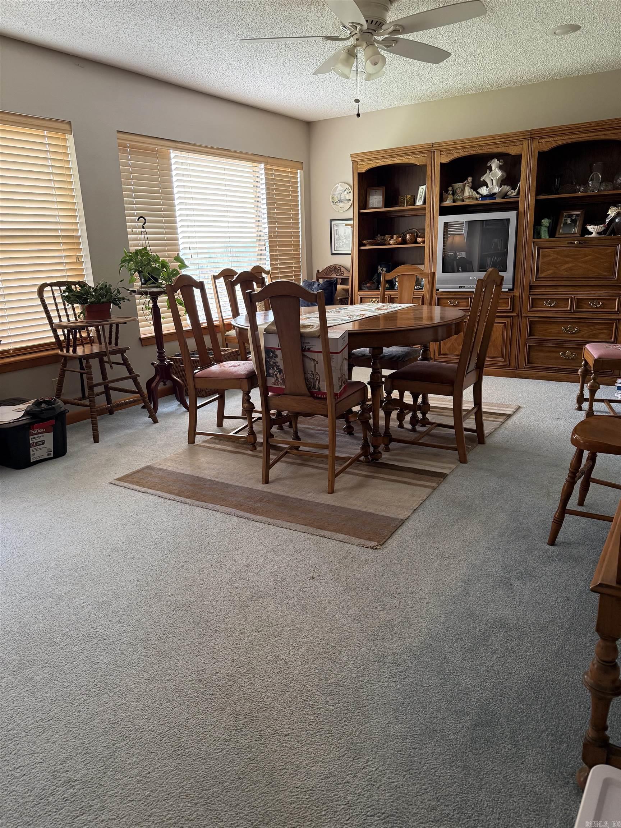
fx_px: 574
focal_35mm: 24
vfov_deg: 71.6
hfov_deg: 56.8
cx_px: 310
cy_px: 414
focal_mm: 6.76
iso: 200
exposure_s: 1/60
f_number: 1.78
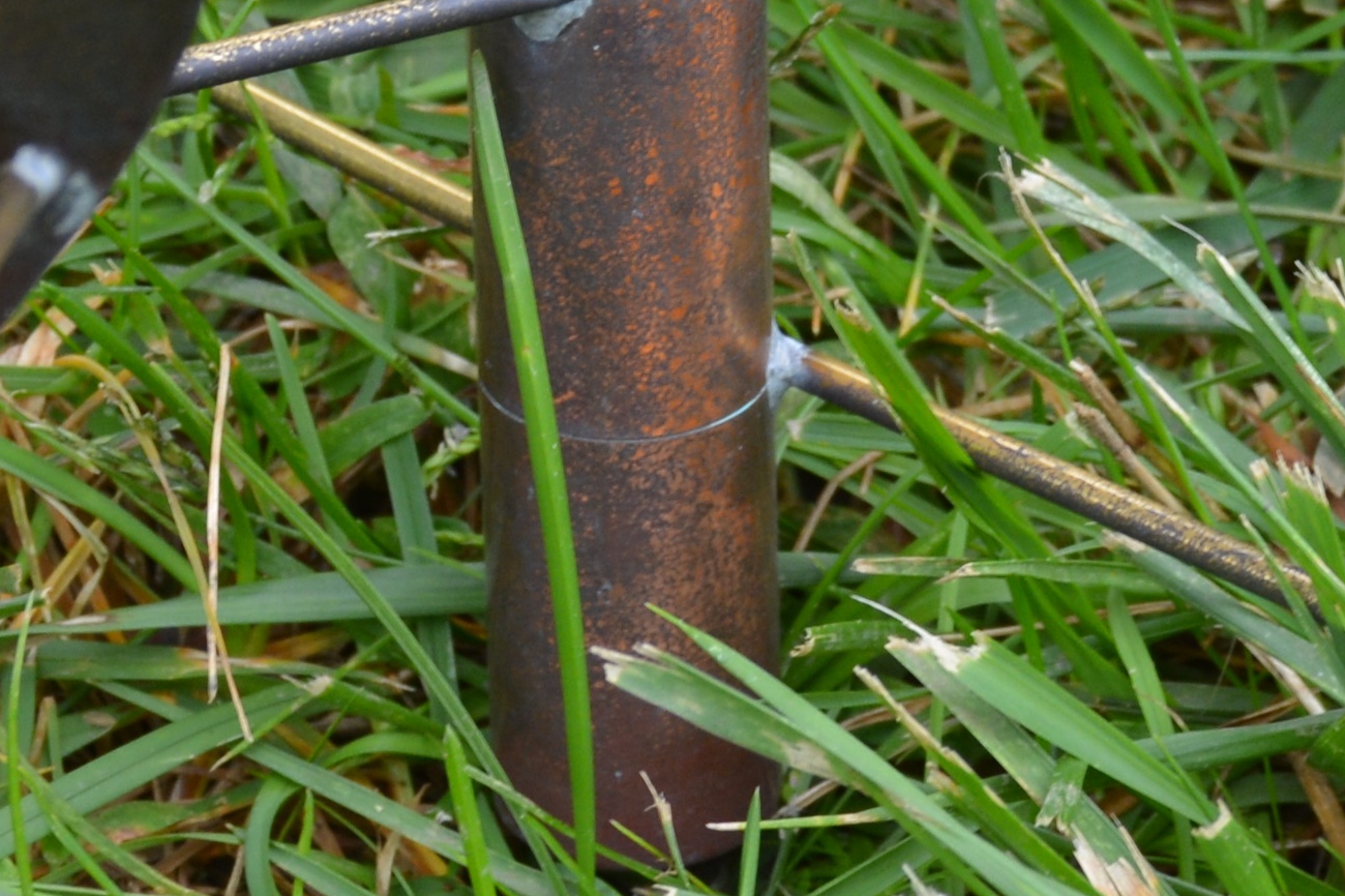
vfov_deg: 4.9
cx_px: 1011
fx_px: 10346
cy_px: -378
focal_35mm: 277
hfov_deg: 7.4
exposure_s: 1/125
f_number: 5.6
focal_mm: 40
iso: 250
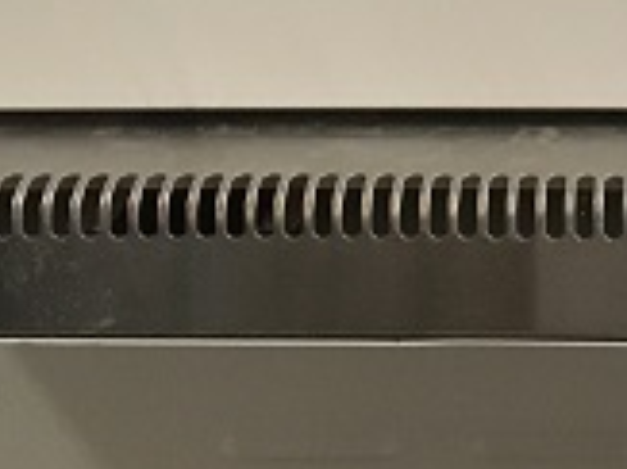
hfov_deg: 20.2
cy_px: -150
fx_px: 1701
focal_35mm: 94
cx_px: 639
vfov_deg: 15.0
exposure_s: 1/15
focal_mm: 4.15
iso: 320
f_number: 2.2
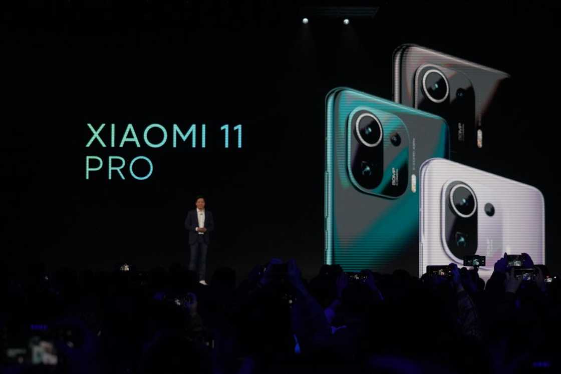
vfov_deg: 18.0
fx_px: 1184
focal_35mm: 76
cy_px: 187
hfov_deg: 26.6
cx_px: 280
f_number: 4
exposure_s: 1/800
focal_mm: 51
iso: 2500
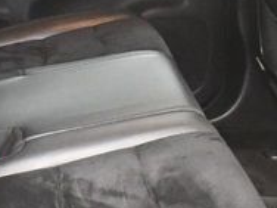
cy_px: 60
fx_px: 944
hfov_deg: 16.7
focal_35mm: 118
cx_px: 124
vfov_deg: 12.5
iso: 7200
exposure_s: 1/60
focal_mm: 18
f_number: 3.5
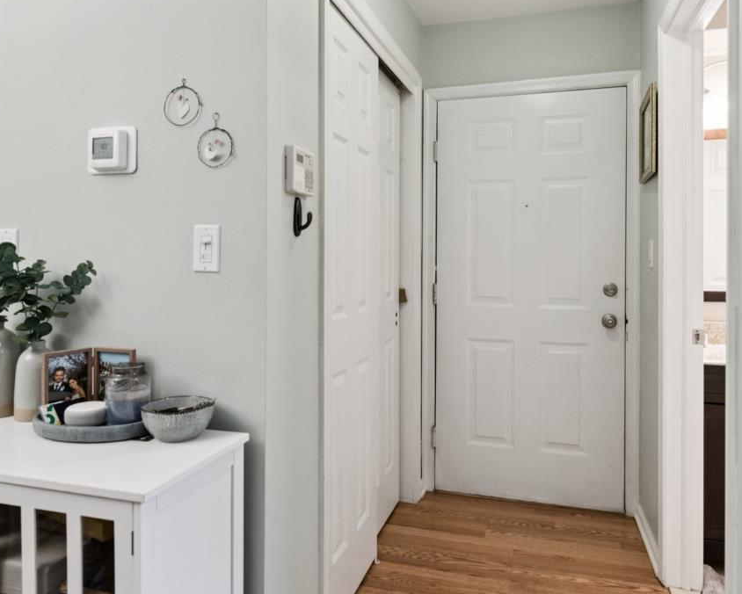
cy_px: 232
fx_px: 549
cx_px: 378
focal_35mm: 25
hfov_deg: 68.1
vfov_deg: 56.3
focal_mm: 15
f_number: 7.1
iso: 640
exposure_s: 1/40
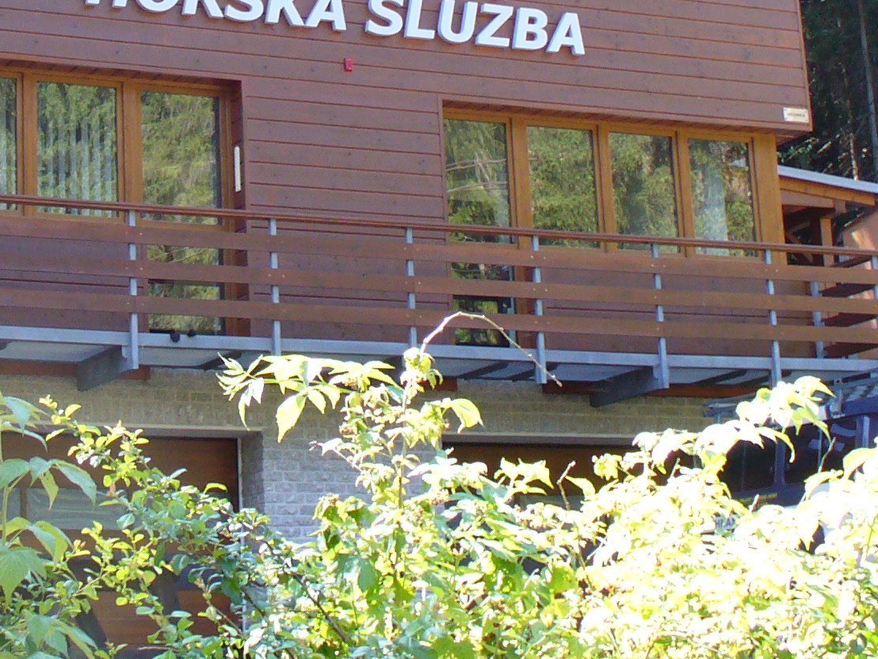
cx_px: 272
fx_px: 2384
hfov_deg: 20.8
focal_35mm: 94
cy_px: -68
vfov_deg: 15.3
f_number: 2.8
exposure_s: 1/100
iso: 80
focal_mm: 6.1
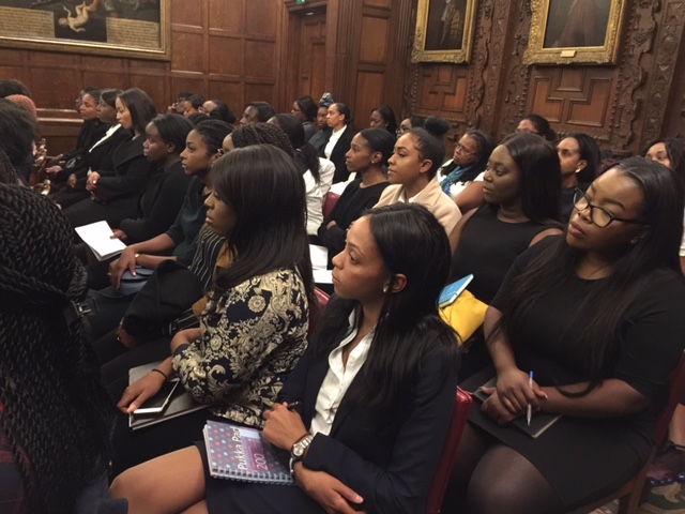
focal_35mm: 29
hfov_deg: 61.7
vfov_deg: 48.2
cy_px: 257
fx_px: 574
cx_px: 342
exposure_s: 1/8
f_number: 2.2
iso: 200
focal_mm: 4.15
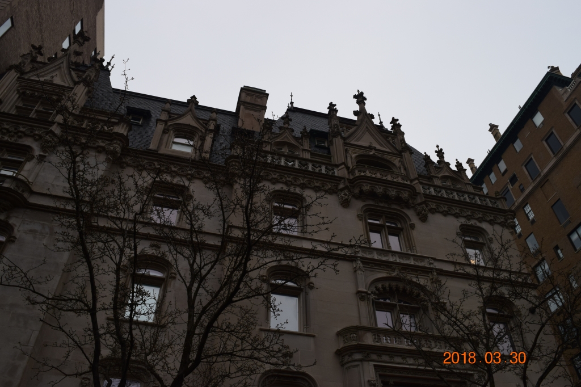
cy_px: 194
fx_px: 436
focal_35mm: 27
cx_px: 290
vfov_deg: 47.9
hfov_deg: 67.4
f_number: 9
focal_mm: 18
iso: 400
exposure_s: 1/160
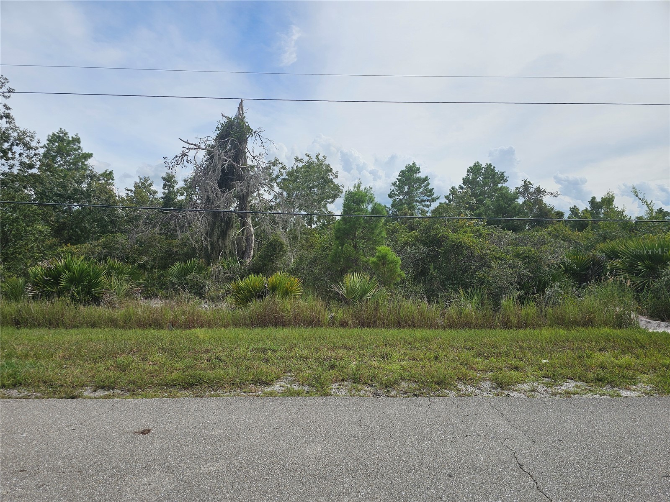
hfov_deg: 73.9
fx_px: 445
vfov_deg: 58.9
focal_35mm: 23
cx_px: 335
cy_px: 251
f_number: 1.7
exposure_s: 1/1192
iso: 10
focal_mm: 6.3
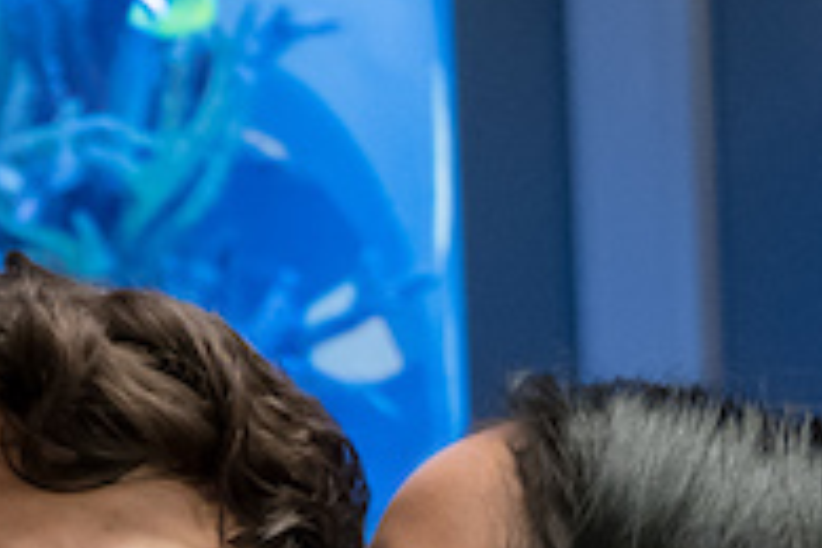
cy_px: 1488
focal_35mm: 203
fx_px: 4635
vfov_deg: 6.3
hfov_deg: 10.1
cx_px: 615
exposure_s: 1/30
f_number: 4.5
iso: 3200
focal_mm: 33
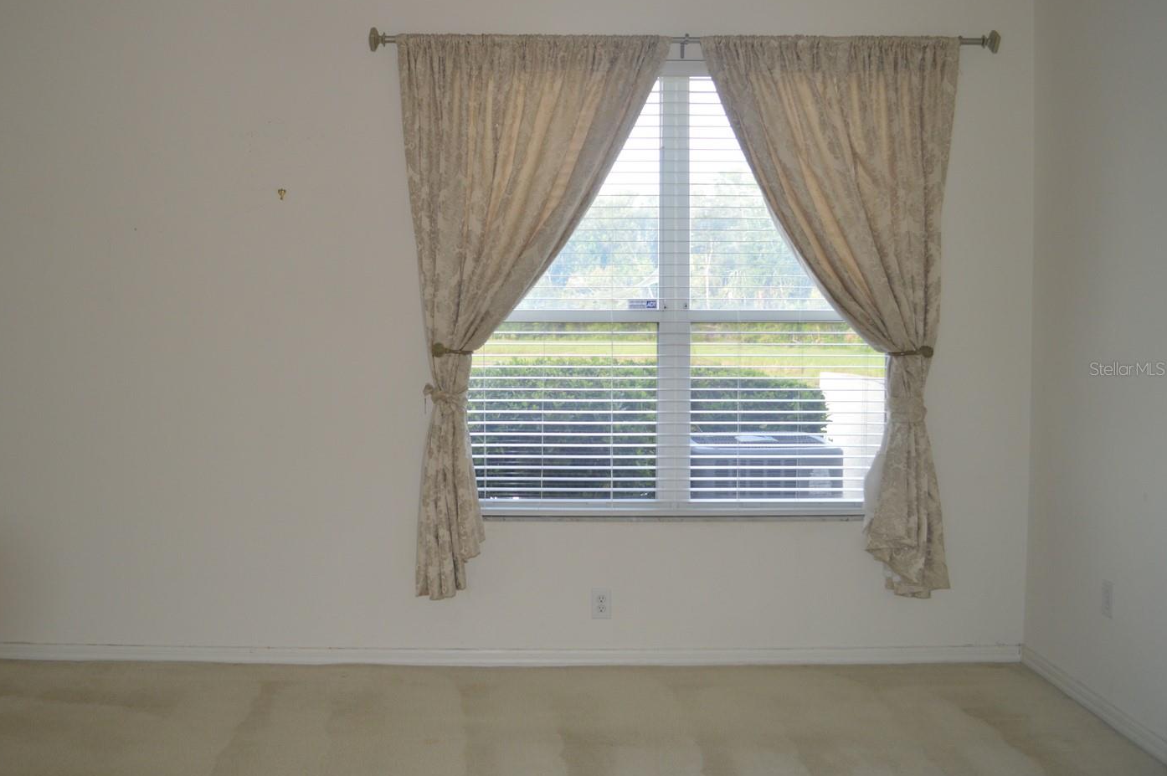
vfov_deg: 42.2
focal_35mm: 31
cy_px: 368
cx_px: 499
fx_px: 1004
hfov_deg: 60.1
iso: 400
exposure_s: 1/100
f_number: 4
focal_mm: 18
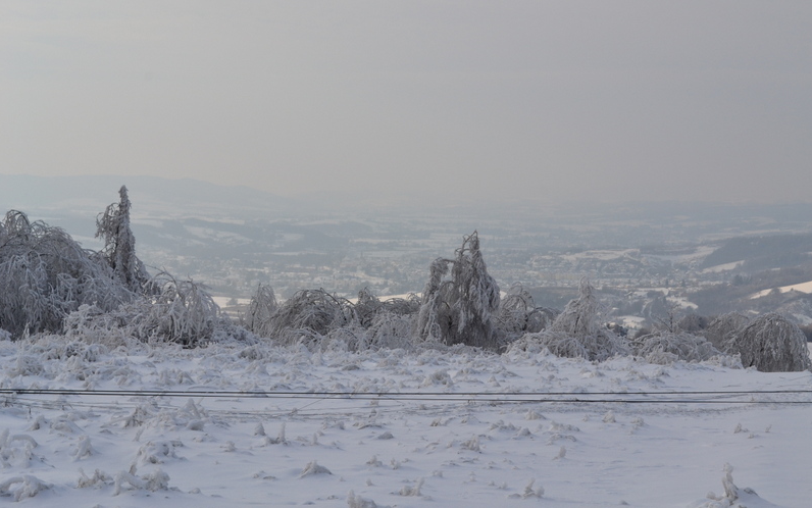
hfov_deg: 24.5
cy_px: 240
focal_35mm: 85
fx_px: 1871
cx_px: 405
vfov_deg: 15.5
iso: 360
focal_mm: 55
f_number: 11
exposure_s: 1/500
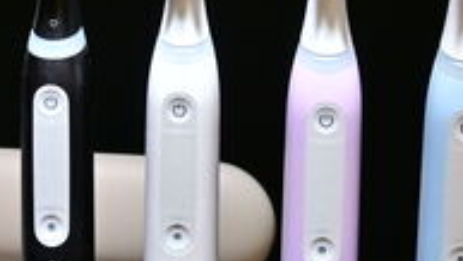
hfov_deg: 17.2
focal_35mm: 125
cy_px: 171
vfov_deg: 9.7
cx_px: 170
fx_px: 1532
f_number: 4.2
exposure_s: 1/80
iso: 250
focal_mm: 25
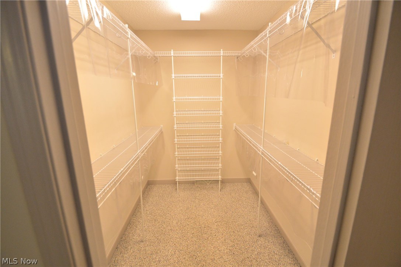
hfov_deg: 100.5
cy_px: 134
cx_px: 200
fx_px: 167
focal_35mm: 15
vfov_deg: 77.2
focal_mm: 10
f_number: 3.5
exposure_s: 1/60
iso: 900
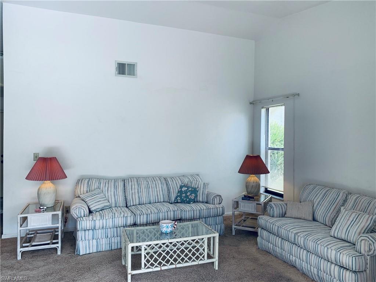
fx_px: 282
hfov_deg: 67.3
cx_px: 188
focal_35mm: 26
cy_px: 141
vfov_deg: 53.1
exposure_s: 1/122
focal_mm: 4.25
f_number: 1.8
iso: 32
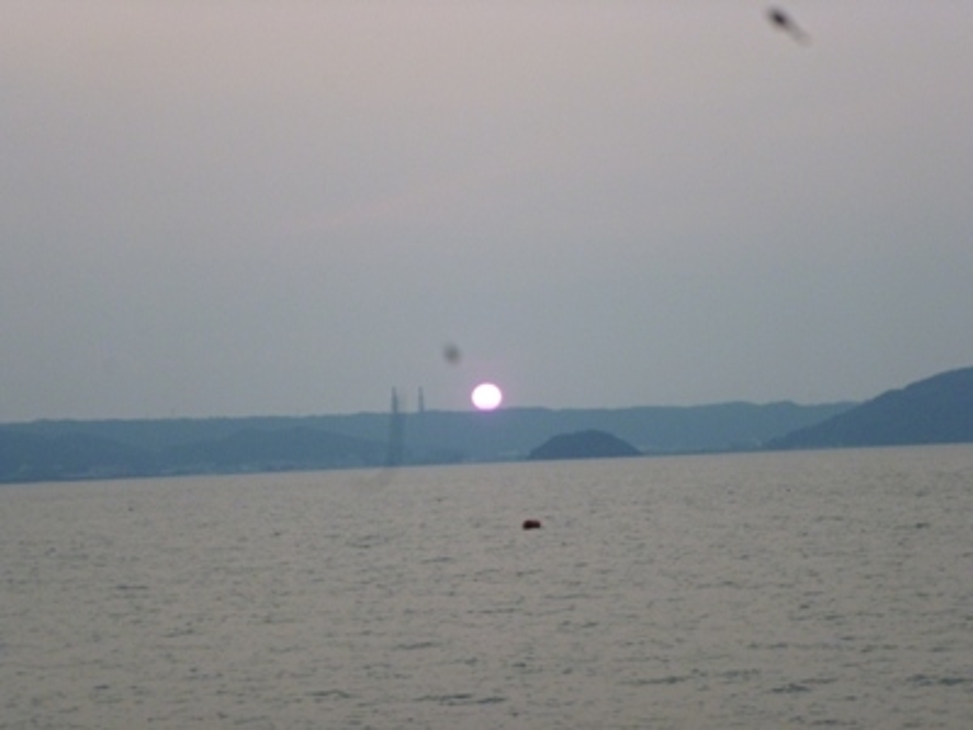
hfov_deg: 17.6
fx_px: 3148
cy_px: 365
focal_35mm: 112
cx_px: 486
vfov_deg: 13.2
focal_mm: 20
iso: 400
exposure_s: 1/100
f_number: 6.5
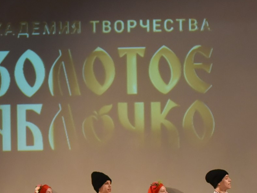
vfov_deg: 5.4
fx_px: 2049
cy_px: 137
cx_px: 57
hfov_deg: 7.2
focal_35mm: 276
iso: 2500
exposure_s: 1/320
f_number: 2.8
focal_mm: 75
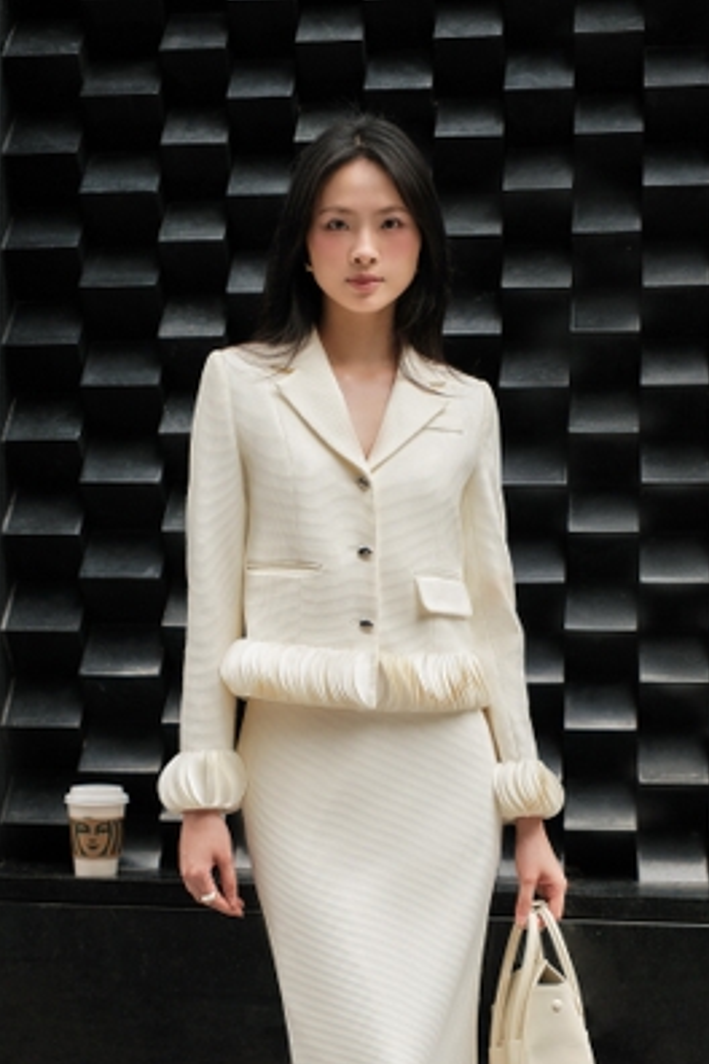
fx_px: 1861
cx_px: 387
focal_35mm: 63
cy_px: 642
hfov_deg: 21.6
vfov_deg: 31.8
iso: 160
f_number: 4
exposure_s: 1/160
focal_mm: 34.9
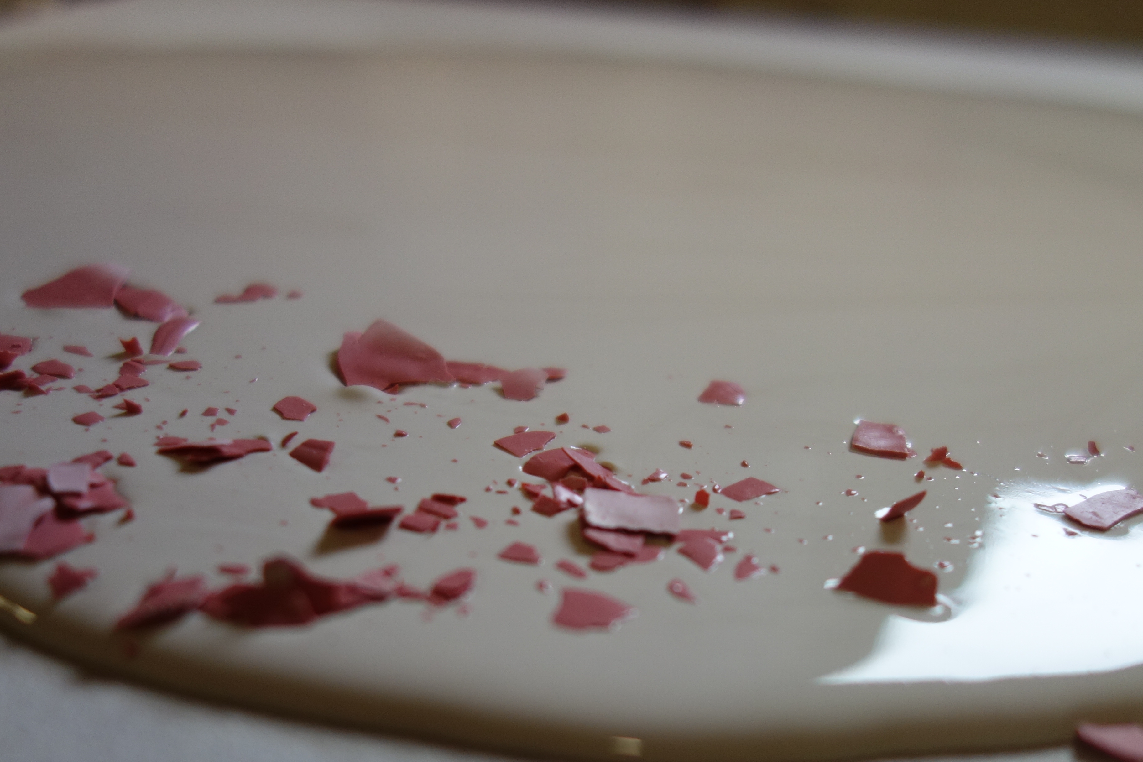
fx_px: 1333
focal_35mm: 42
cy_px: 549
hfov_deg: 46.4
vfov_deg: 31.5
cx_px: 560
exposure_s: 1/80
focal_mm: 10.4
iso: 125
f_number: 1.8
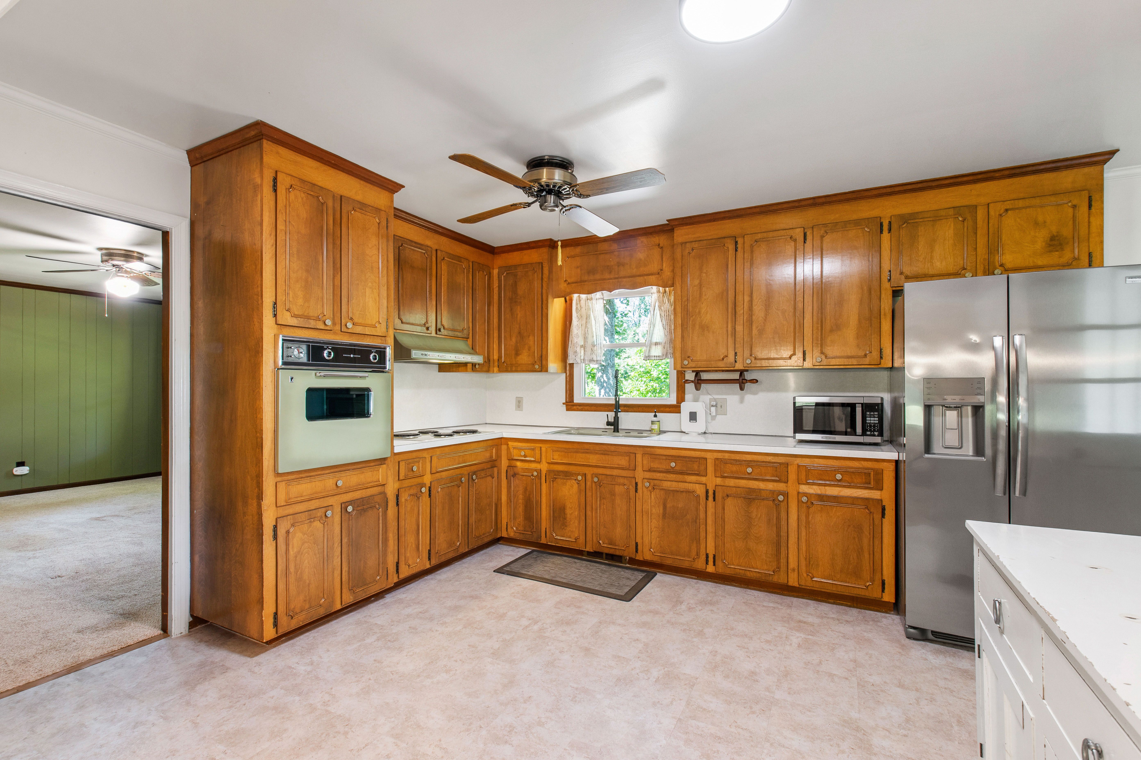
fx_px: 475
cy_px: 380
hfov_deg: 100.4
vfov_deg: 77.3
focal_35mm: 15
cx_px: 570
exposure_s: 1.6
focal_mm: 10
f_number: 8
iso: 100
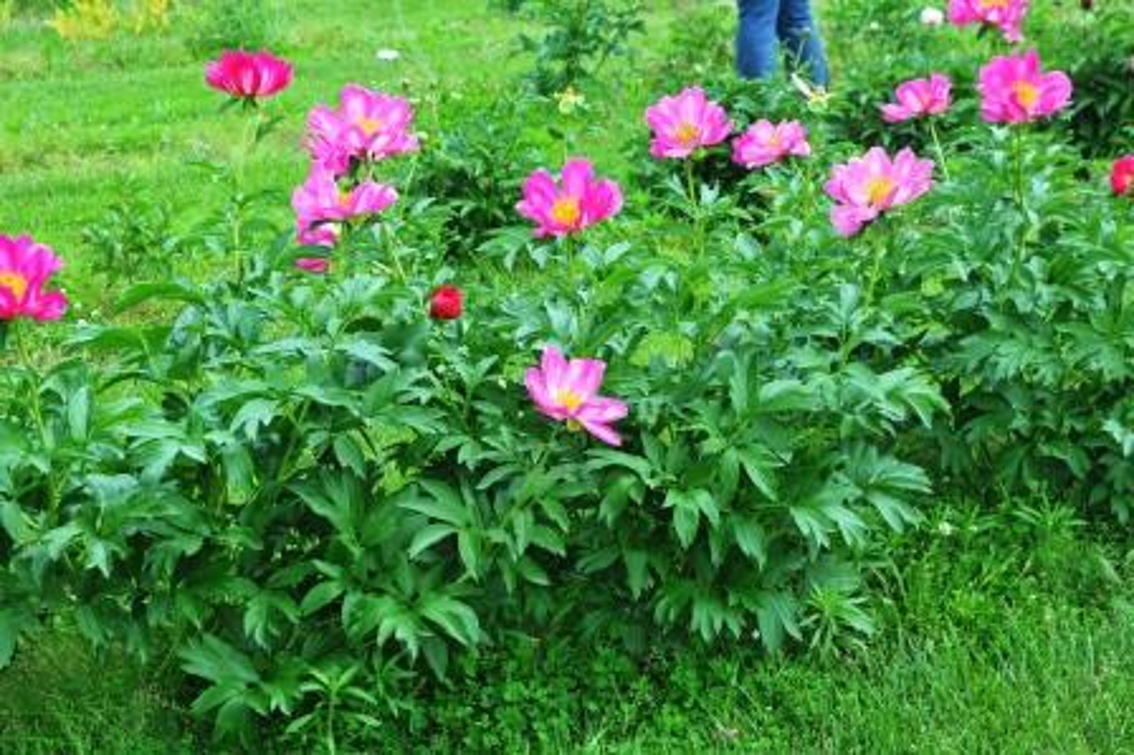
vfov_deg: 19.7
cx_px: 567
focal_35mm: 69
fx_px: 2172
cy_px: 378
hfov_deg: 29.3
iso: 200
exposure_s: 1/160
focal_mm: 46
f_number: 6.3
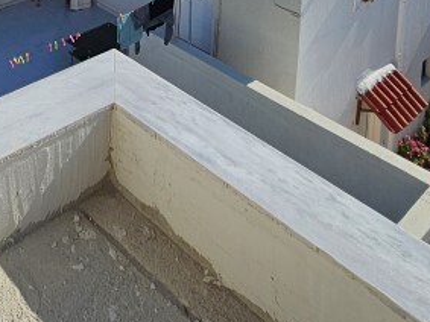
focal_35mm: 47
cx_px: 52
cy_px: -252
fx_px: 584
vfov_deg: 21.2
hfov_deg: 38.0
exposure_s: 1/5034
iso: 50
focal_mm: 2.2
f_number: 2.2
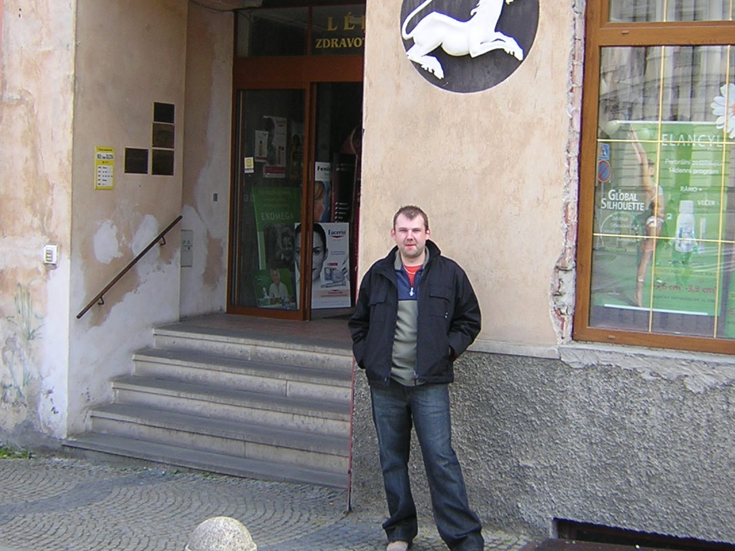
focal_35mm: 53
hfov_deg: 36.1
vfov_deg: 27.5
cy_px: 235
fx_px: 1125
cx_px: 439
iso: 100
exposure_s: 1/162
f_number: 2.6
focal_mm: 4.7
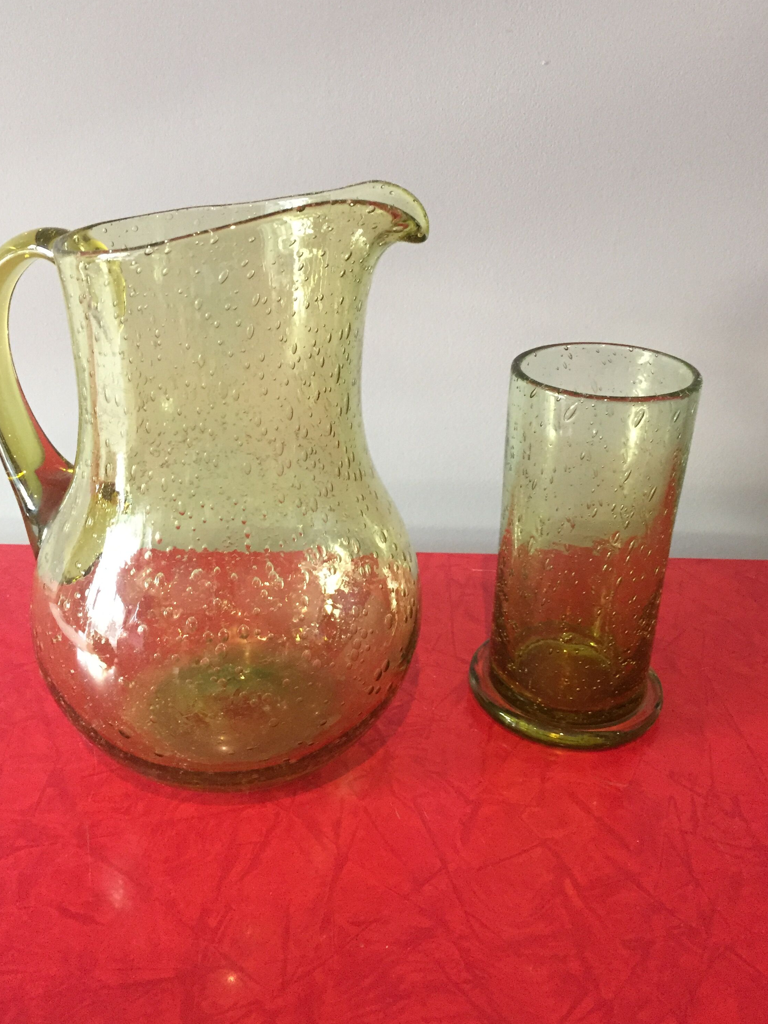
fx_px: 946
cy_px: 496
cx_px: 355
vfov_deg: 56.8
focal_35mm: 32
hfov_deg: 44.1
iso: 250
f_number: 2.2
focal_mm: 4.15
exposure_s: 1/20
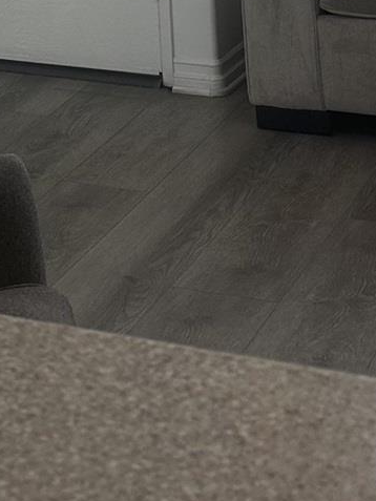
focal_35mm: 116
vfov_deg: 14.7
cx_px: -28
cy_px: -419
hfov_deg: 12.6
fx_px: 1679
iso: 80
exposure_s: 1/121
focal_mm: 6.86
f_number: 1.78
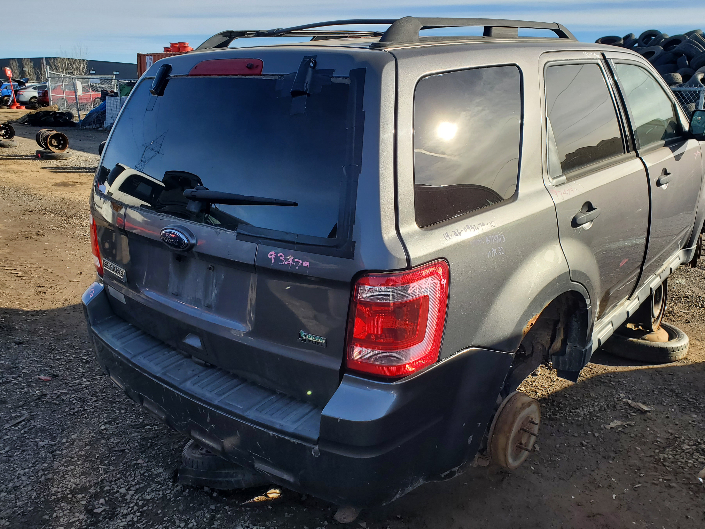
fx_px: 591
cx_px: 387
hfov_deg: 61.5
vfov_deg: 48.2
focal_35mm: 29
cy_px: 257
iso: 50
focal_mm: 4.3
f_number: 2.4
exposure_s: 1/1019
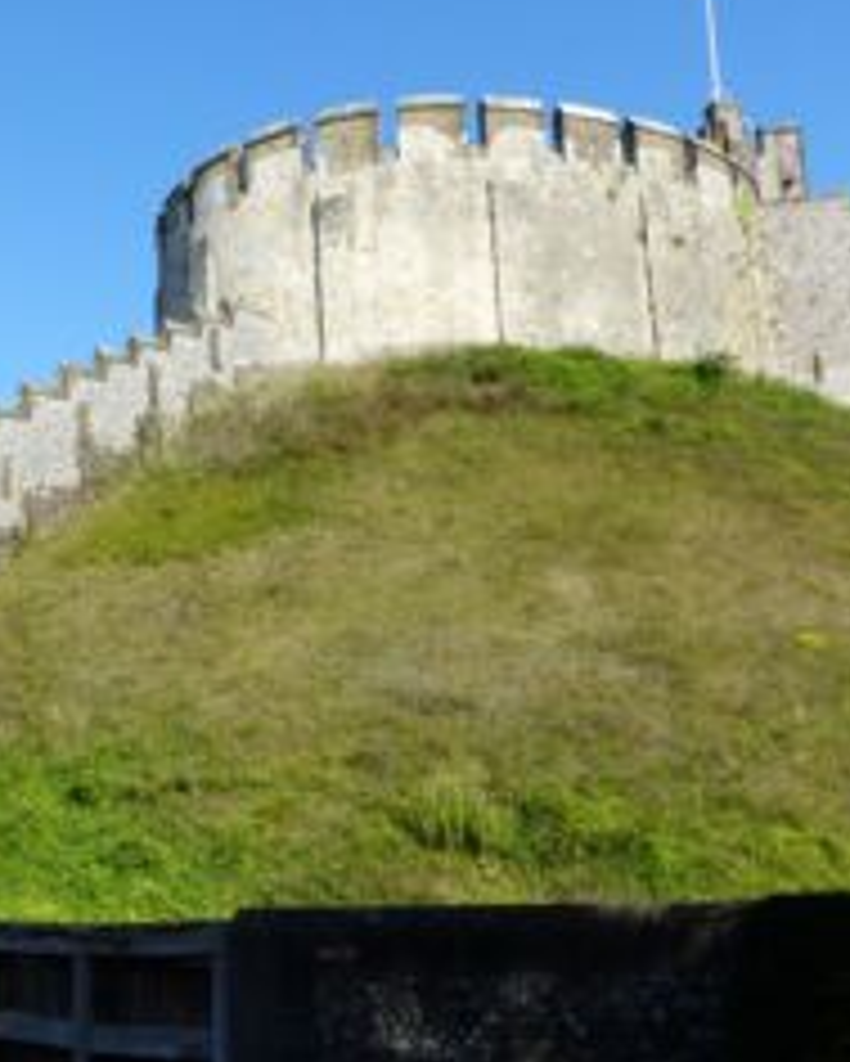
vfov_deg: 38.8
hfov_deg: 30.9
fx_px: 1508
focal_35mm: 48
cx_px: 202
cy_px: 531
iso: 100
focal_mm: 5.1
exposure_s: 1/500
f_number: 4
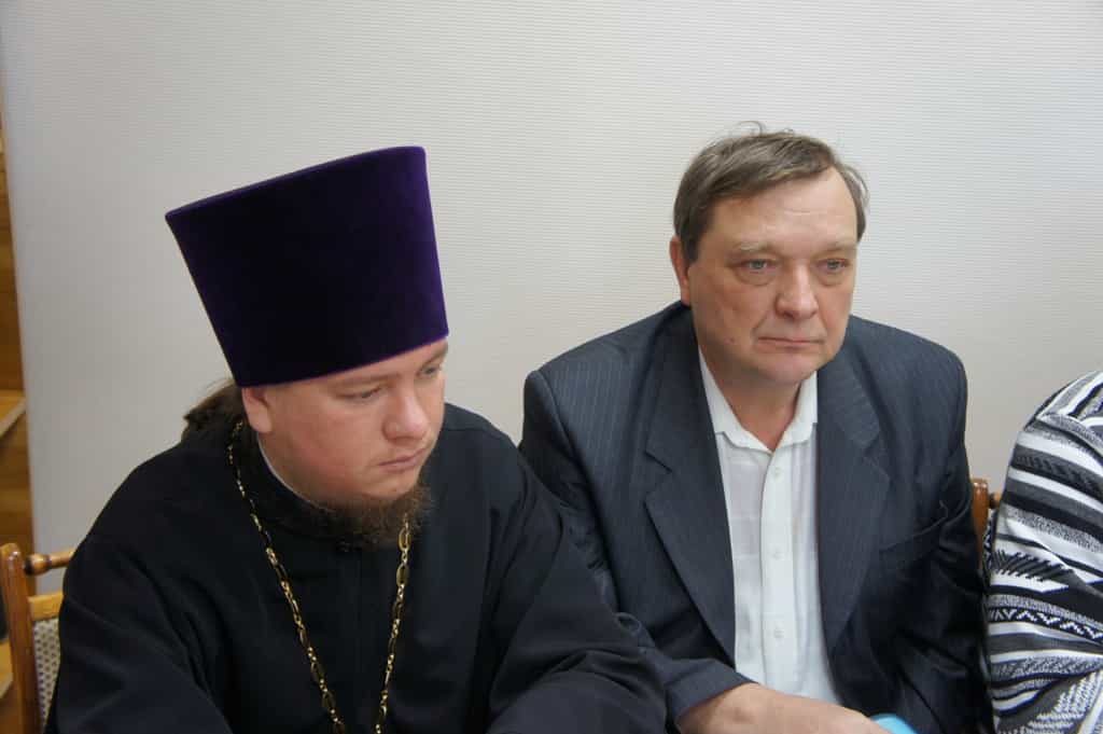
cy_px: 367
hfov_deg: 42.4
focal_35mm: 46
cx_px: 552
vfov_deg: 28.9
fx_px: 1424
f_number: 4.5
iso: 640
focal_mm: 31
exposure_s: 1/50
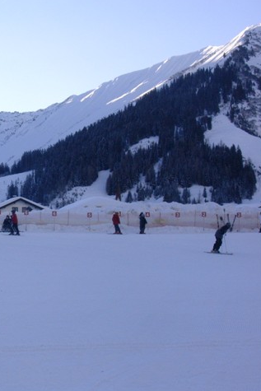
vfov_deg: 31.9
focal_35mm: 63
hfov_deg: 20.9
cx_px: 7
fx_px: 685
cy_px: 194
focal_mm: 6.7
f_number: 5.8
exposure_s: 1/192
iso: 70
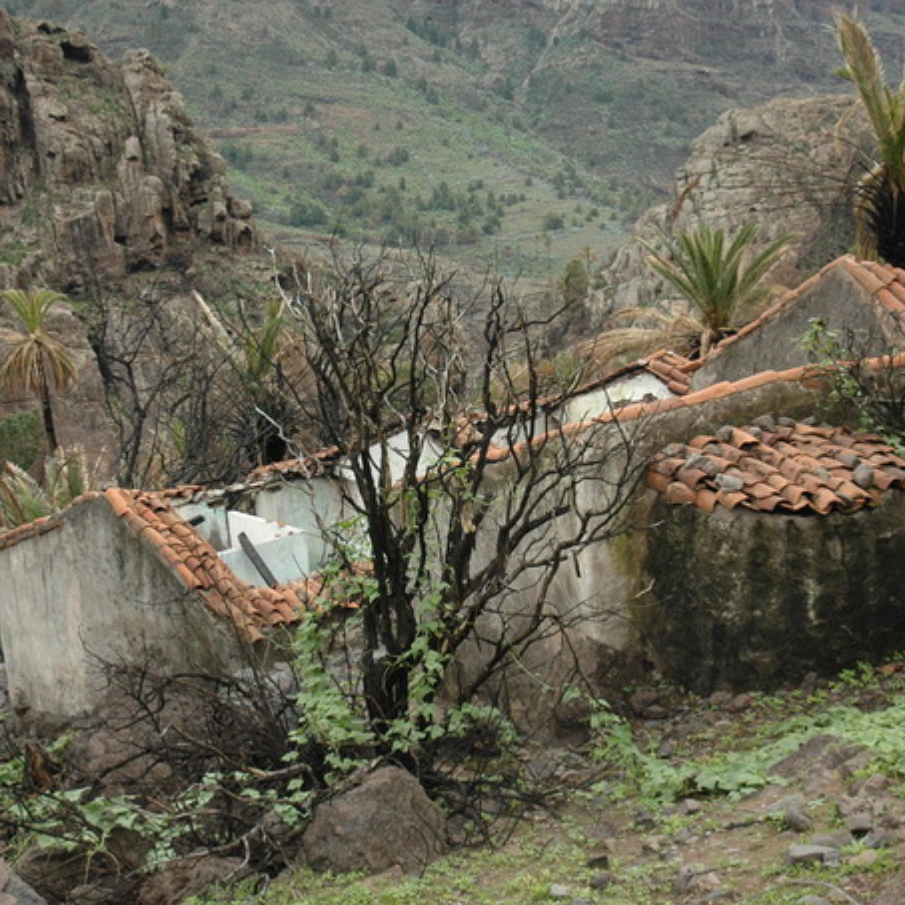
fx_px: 1617
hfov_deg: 31.3
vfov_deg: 31.3
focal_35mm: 55
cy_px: 472
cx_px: 446
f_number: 5
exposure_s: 1/100
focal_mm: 27
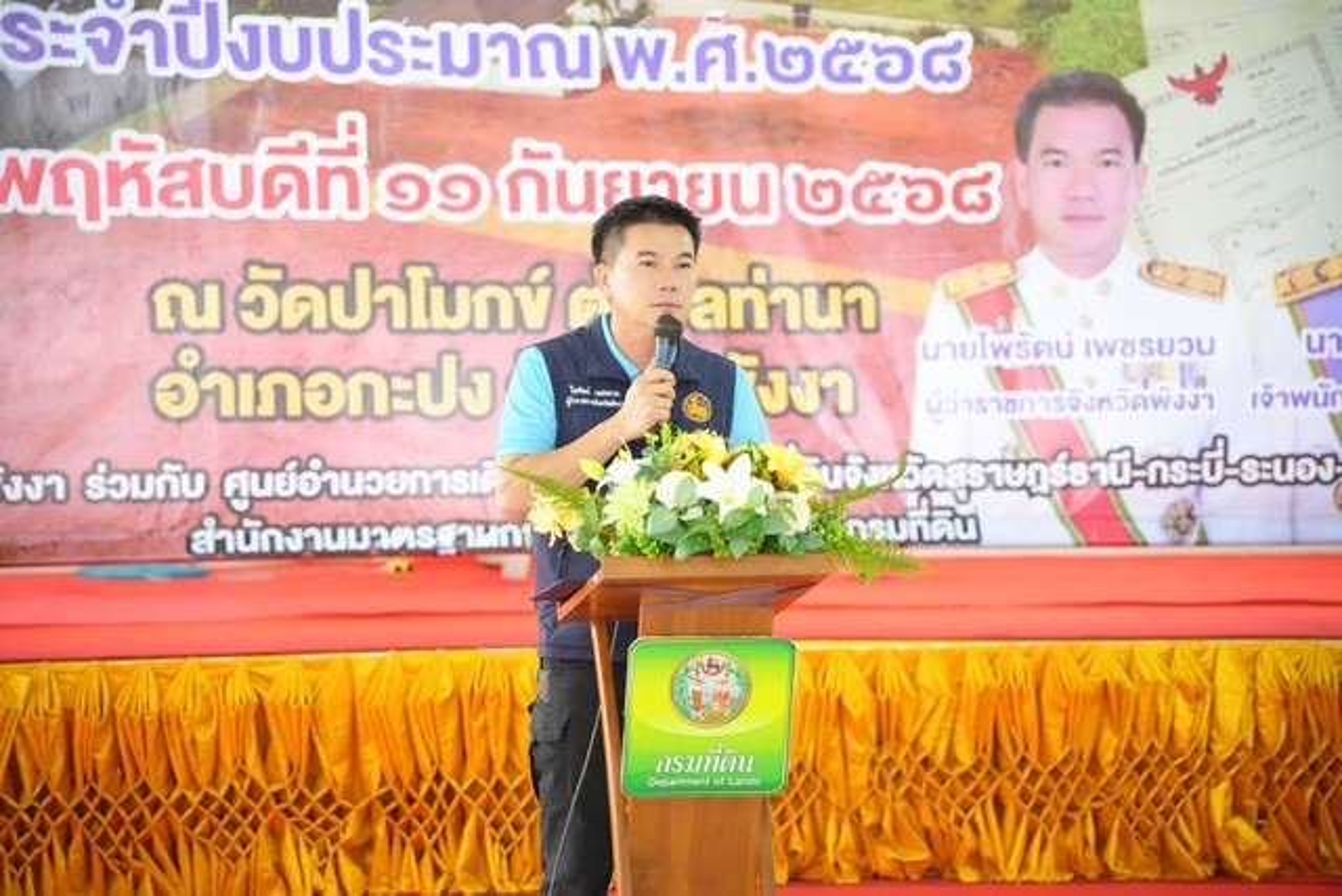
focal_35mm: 105
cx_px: 671
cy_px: 448
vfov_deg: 13.0
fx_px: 3915
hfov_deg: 19.5
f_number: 2.8
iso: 10000
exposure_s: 1/160
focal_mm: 105
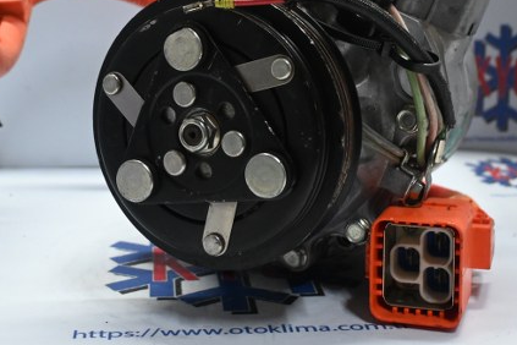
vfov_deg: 18.9
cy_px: 35
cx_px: 254
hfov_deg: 28.5
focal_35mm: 71
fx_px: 1019
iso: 1600
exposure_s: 1/125
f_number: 4.2
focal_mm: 25
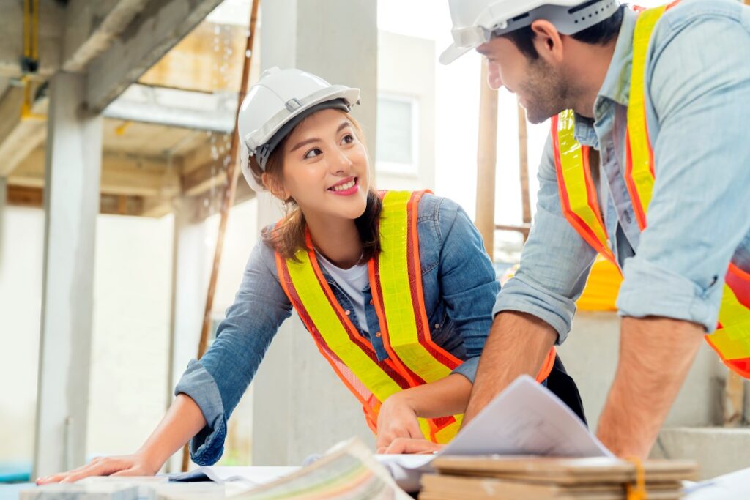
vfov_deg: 27.5
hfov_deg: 40.3
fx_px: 1021
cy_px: 250
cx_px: 375
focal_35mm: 49
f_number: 3.5
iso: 400
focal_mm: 49
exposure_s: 1/160
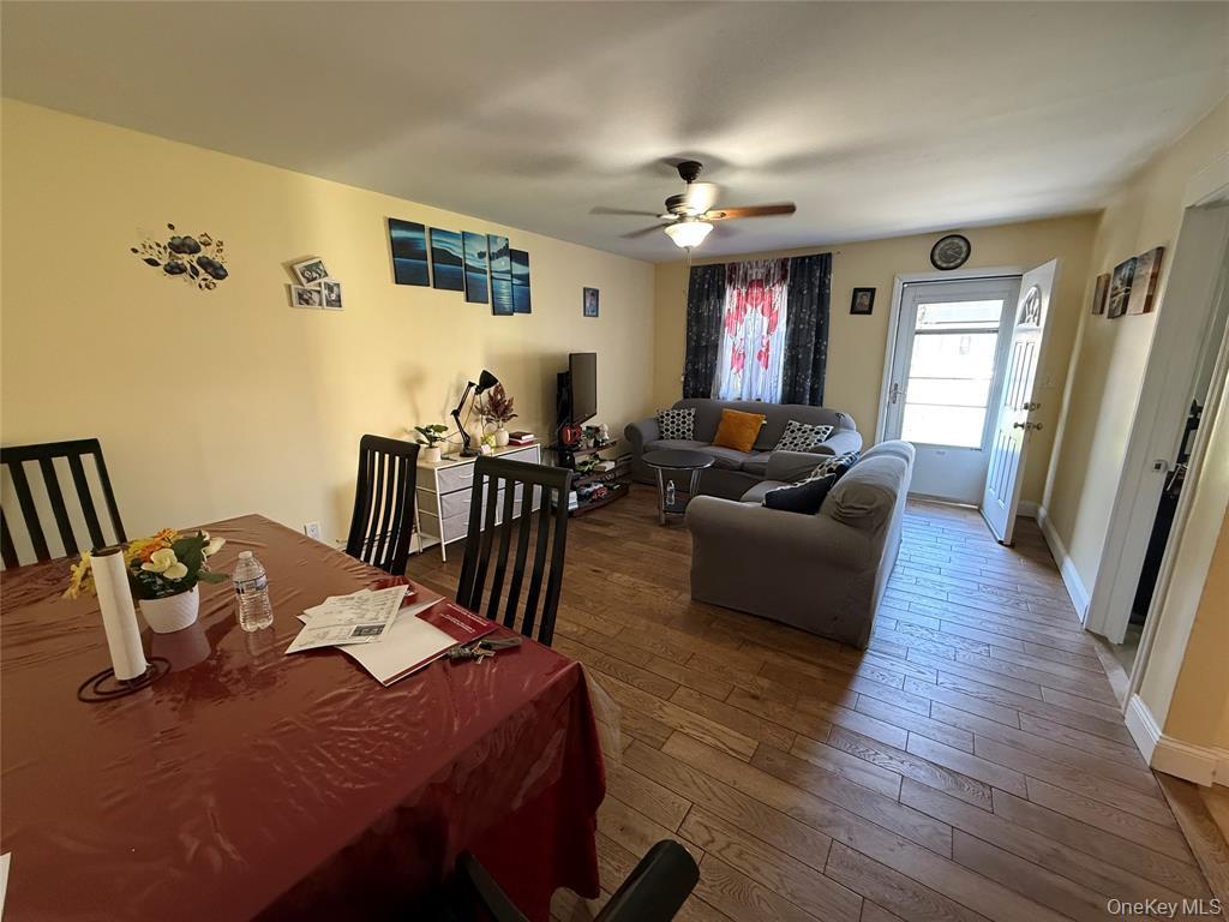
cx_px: 614
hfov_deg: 102.1
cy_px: 461
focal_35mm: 14
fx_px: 497
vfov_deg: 85.7
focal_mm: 2.22
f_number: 2.2
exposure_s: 1/60
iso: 640
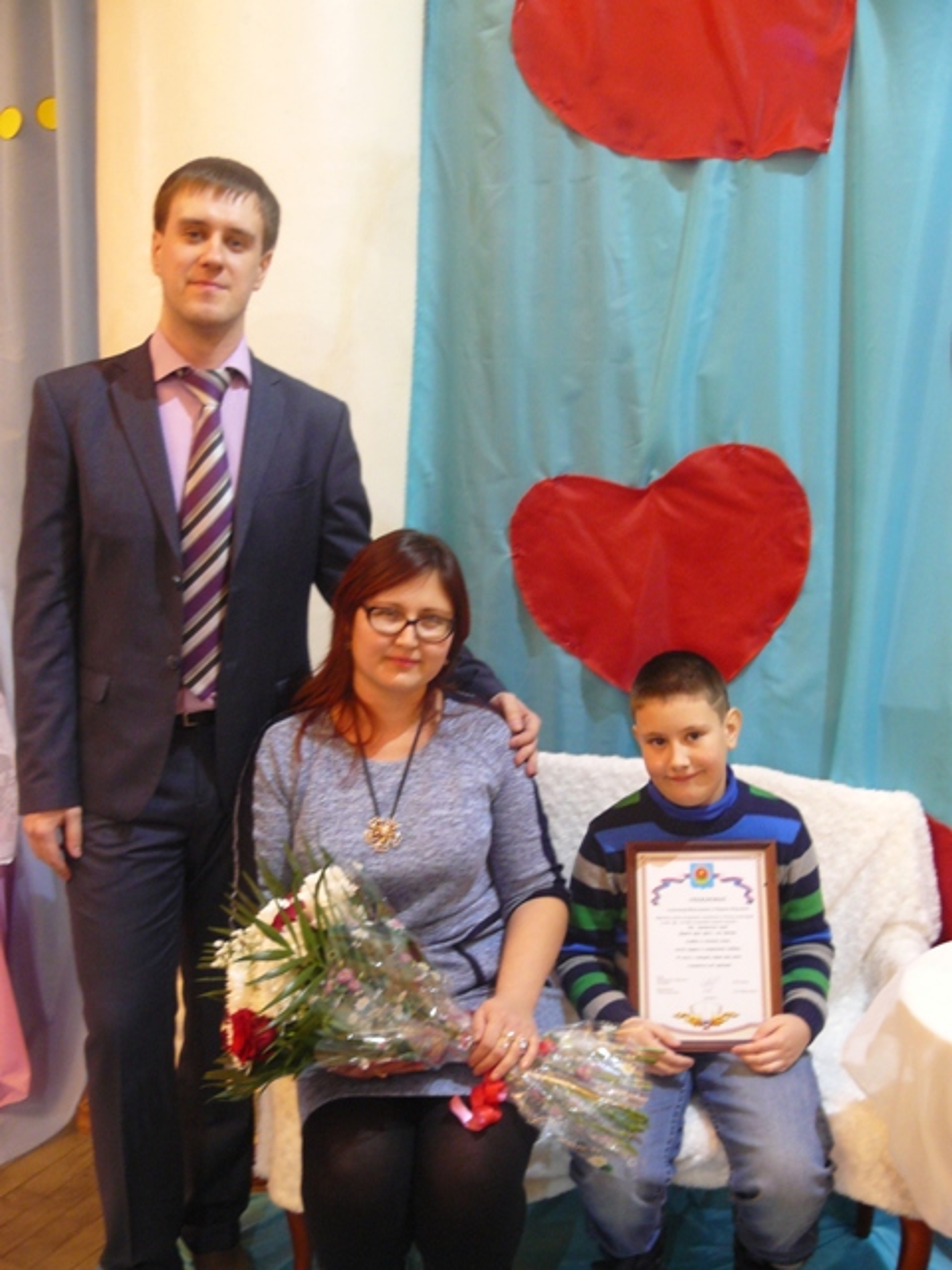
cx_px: 476
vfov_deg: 51.4
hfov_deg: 39.7
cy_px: 635
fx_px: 1320
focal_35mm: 36
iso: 200
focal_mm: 6
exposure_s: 1/6
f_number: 2.8
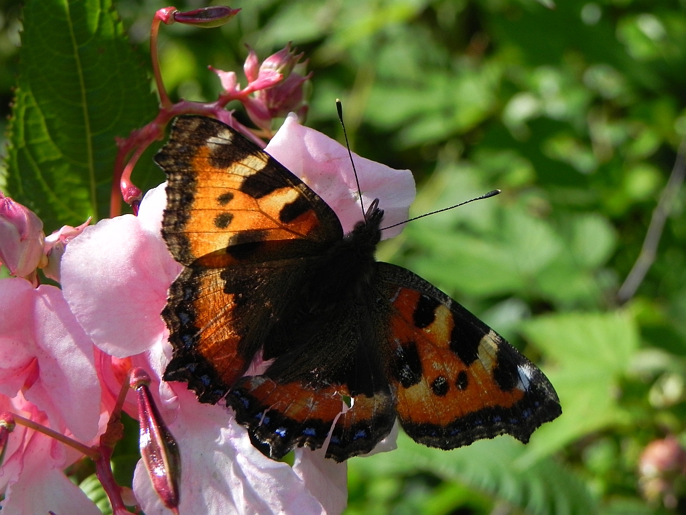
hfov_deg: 20.7
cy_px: 258
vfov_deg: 15.6
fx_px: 1883
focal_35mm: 95
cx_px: 343
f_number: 5
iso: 160
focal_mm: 16.9
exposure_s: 1/615
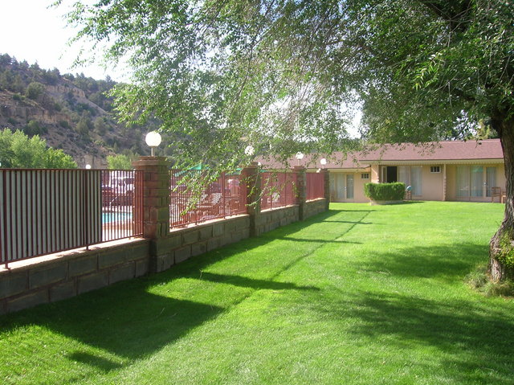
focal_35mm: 34
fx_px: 504
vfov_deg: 41.7
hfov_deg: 54.0
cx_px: 257
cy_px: 192
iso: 50
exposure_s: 1/108
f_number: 4.9
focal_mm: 5.7
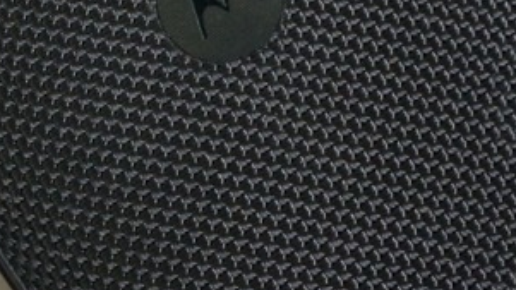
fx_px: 1641
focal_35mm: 120
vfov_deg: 9.9
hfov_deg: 17.7
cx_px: 115
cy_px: -70
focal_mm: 30
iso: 3200
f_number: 7.1
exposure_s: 1/60
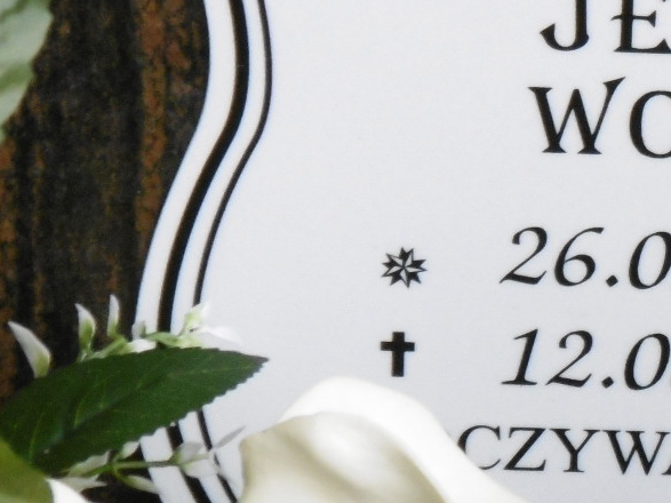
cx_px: 834
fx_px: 10814
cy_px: 167
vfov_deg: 2.7
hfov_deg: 3.5
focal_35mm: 558
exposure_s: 1/100
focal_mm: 28.6
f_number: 5.4
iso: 250
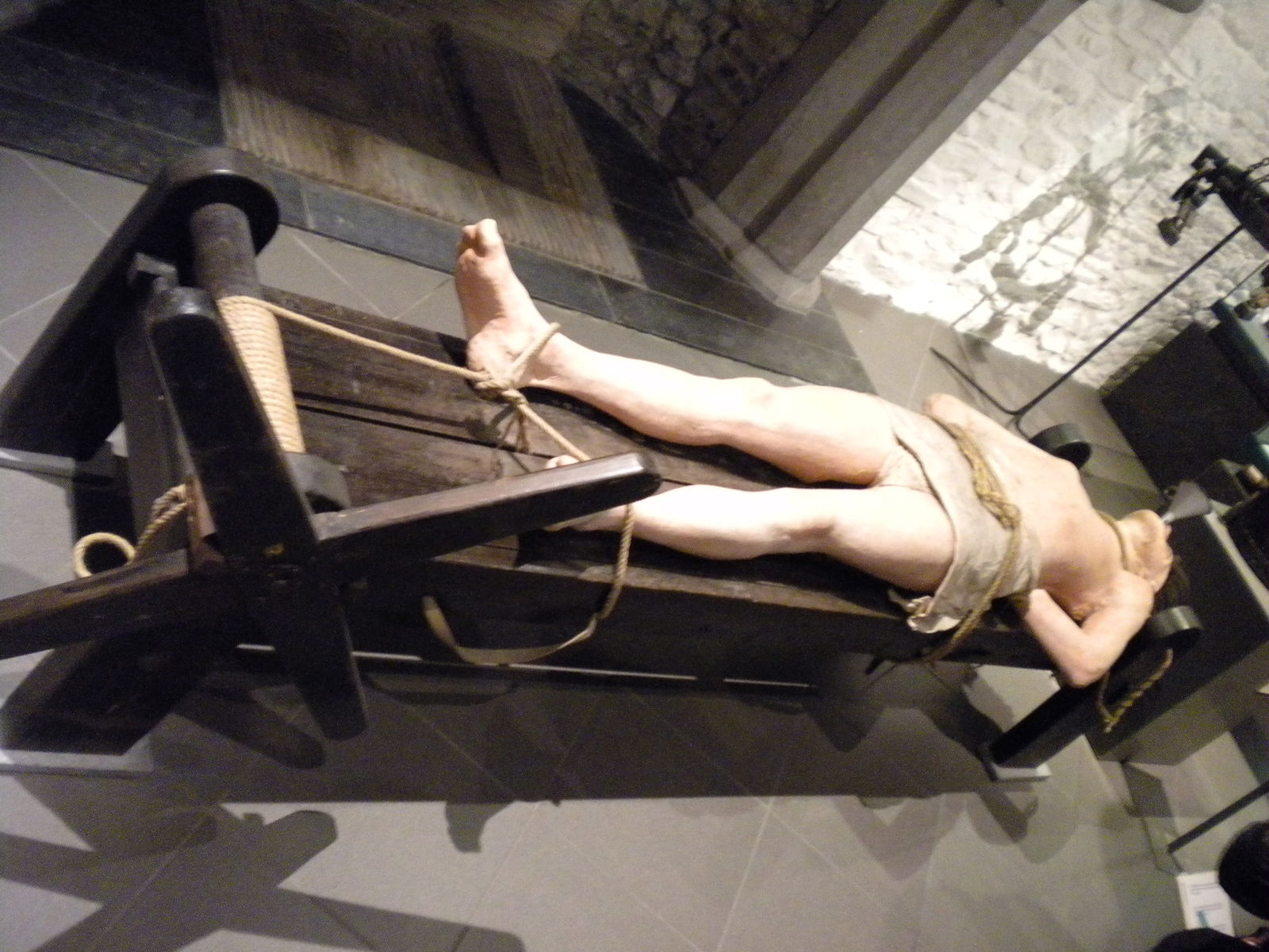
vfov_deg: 40.7
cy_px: 476
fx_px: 1283
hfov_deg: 52.6
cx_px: 634
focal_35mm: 35
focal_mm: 6.3
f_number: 3.1
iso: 800
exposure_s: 1/6.3
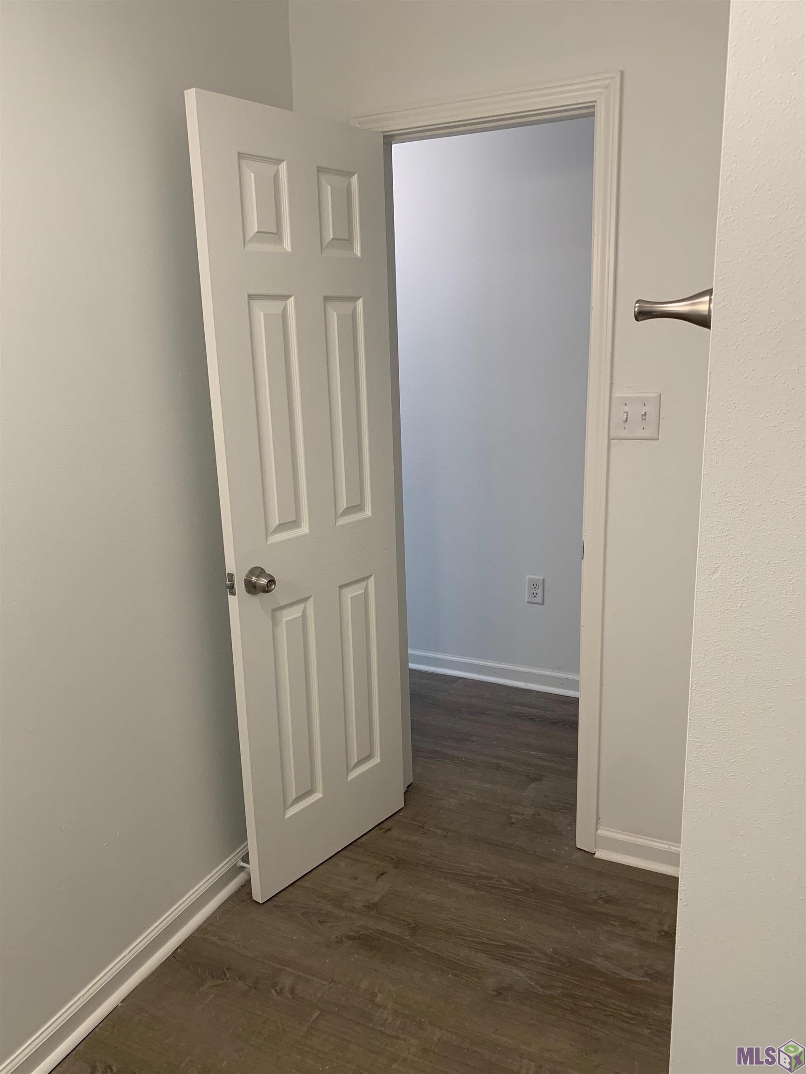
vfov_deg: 67.3
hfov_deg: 53.1
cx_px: 403
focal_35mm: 26
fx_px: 807
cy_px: 537
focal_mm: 4.25
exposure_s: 1/60
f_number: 1.8
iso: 100
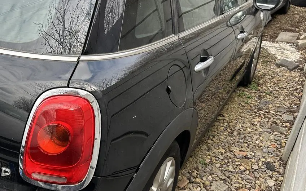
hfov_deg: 49.3
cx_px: 95
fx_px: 325
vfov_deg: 32.8
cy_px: 103
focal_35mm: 39
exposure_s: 1/687
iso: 50
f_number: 1.5
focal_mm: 5.7
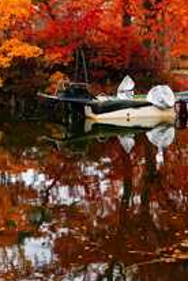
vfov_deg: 24.6
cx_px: 91
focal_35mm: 81
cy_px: 46
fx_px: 634
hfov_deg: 16.9
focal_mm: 28
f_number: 5
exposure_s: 1/80
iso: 100
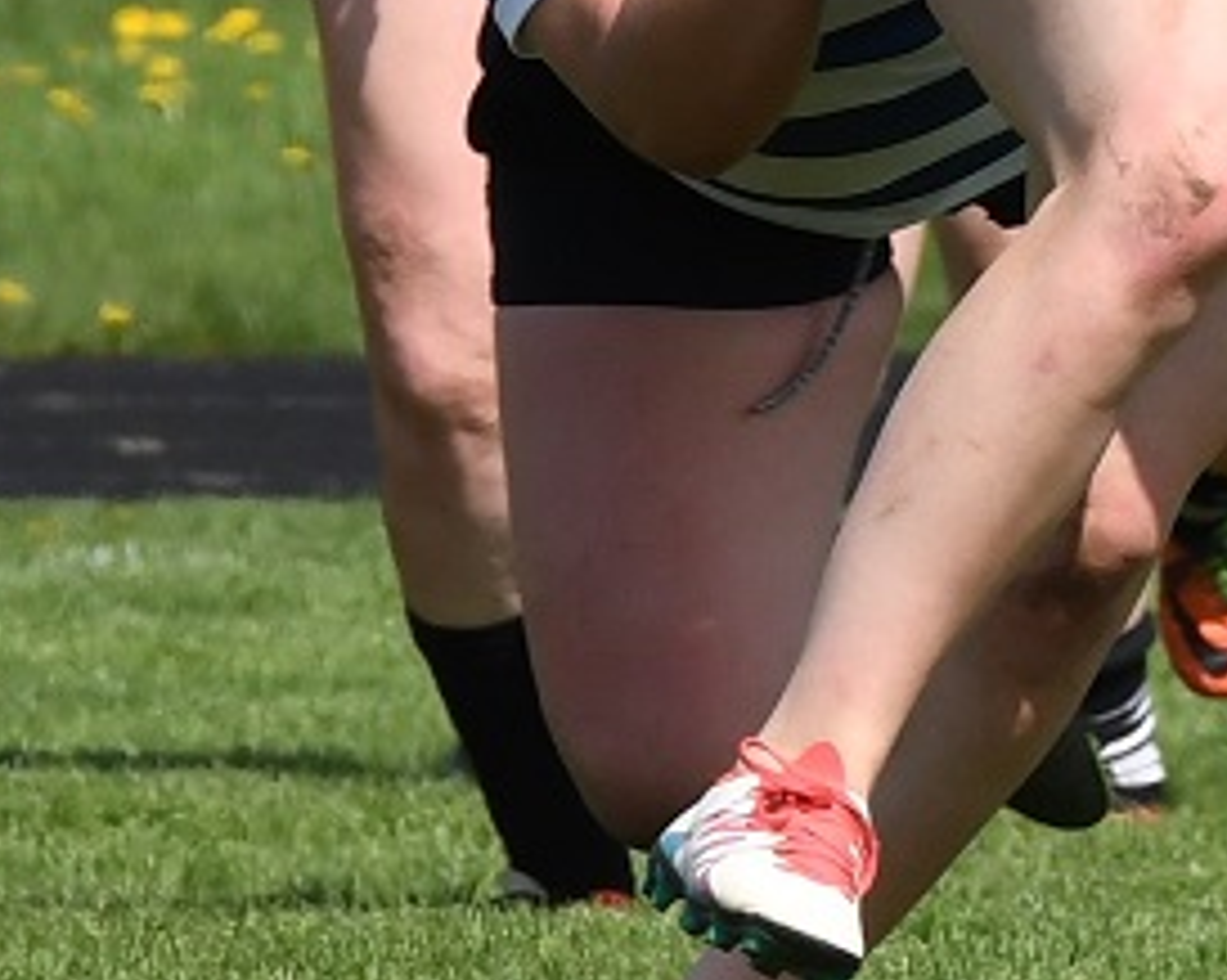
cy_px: -321
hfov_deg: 1.8
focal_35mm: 1057
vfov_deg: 1.5
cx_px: 1088
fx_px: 38357
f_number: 9
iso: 450
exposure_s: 1/1250
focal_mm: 200
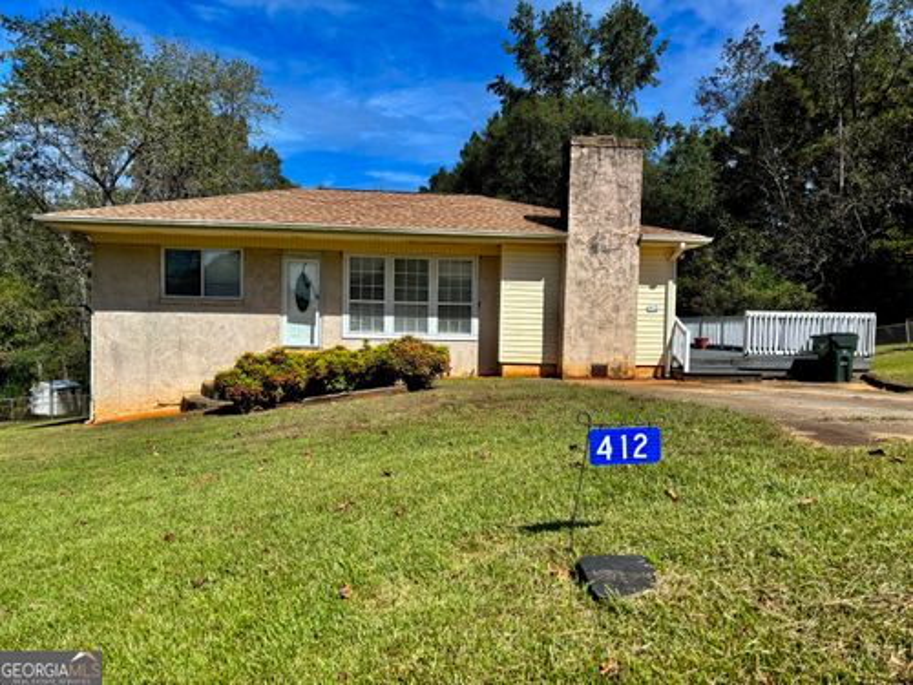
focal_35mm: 26
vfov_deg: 53.1
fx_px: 686
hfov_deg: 67.3
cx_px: 456
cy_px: 342
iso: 50
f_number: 1.6
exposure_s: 1/4255
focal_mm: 5.96
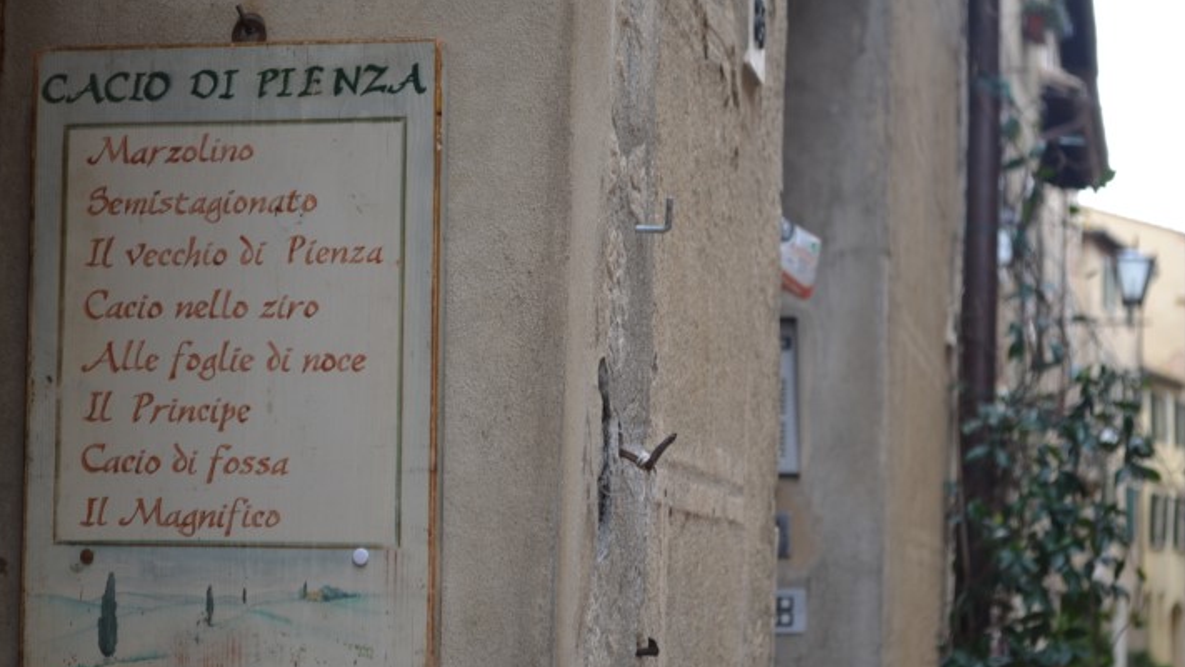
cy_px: 364
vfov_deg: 13.8
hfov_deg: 24.3
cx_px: 597
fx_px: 2750
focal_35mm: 88
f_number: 5.6
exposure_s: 1/25
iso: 400
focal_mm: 55
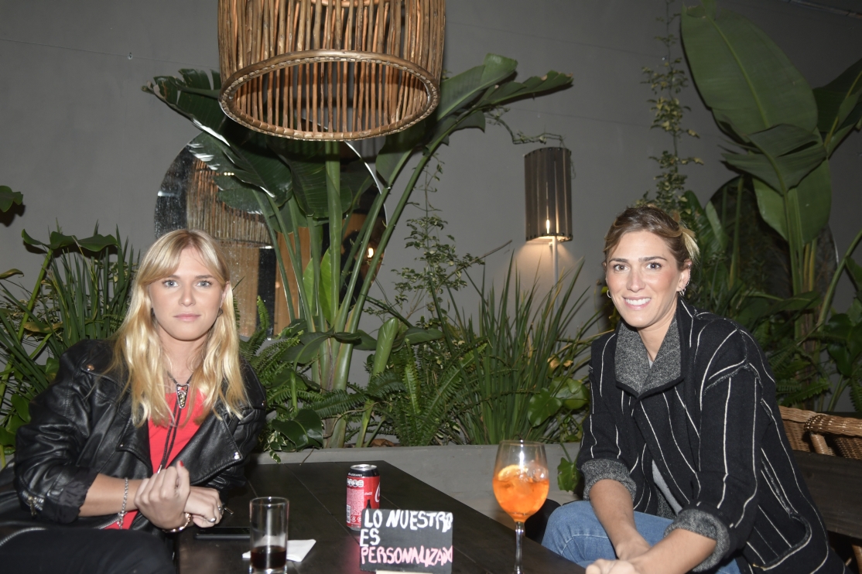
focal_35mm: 30
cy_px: 287
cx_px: 431
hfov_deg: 61.9
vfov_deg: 43.6
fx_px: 718
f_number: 2.8
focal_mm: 20
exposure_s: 1/125
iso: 800
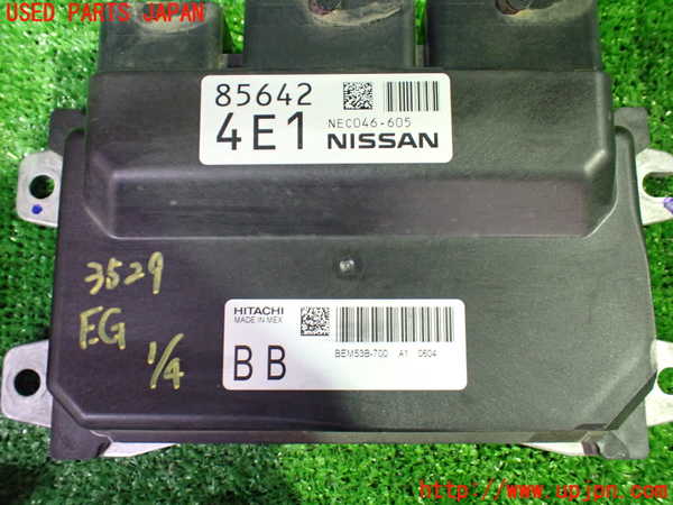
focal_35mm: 30
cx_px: 336
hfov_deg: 60.0
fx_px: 583
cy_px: 252
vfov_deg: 46.8
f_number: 2.3
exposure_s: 1/30
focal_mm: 5.4
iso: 1000
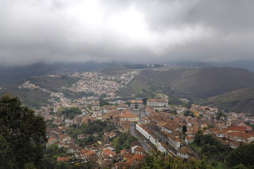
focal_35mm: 30
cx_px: 127
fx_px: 211
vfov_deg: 43.5
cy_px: 84
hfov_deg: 62.0
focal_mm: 20
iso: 100
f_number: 8
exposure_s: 1/80
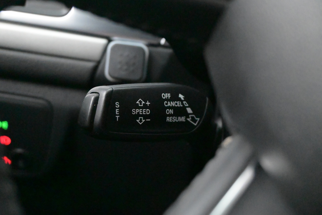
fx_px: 436
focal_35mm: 49
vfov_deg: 27.7
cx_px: 161
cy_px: 108
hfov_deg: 40.5
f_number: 5
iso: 22800
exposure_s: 1/50
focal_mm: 32.5
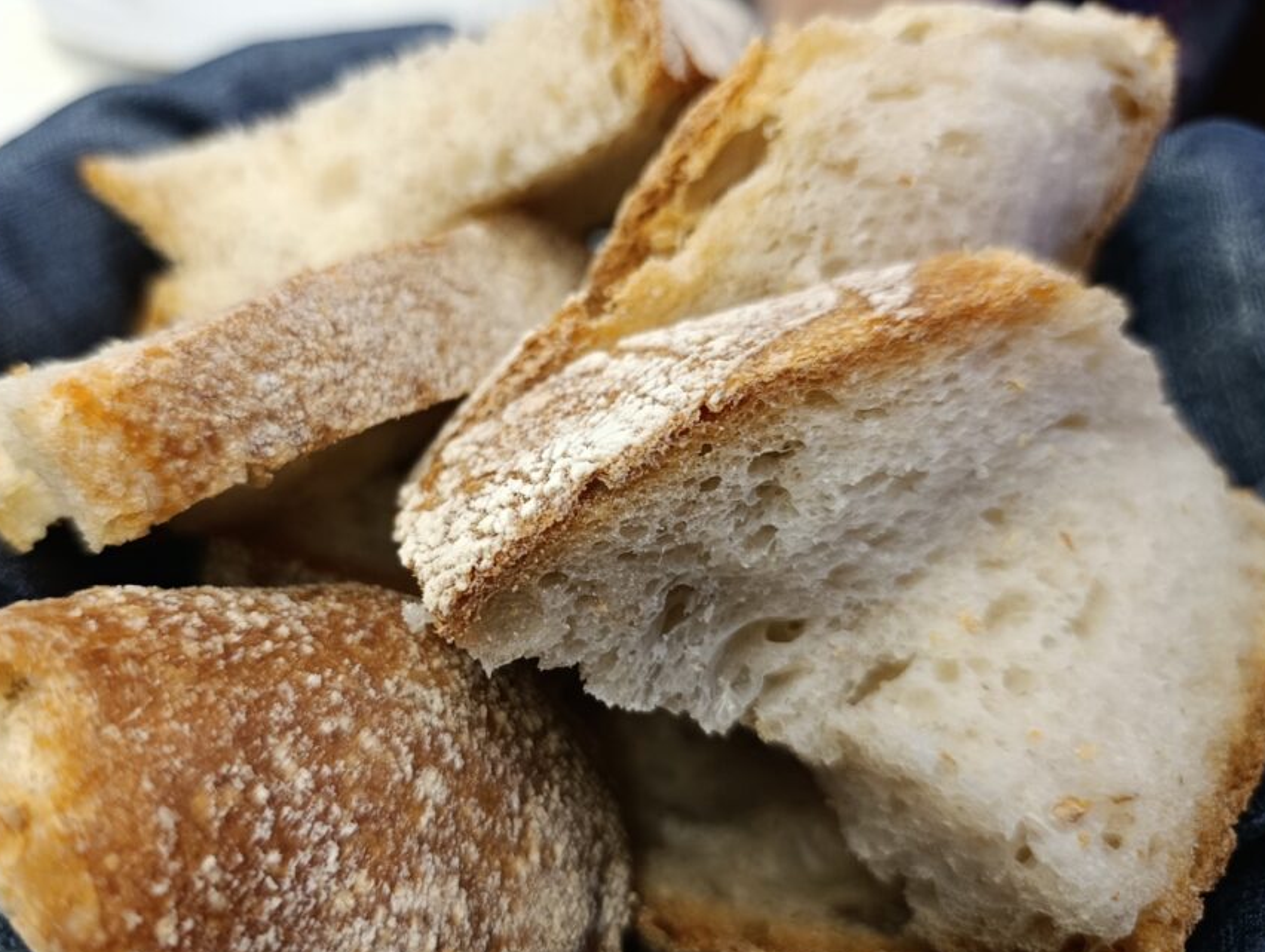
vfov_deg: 51.4
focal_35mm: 27
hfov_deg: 65.0
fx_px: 988
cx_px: 555
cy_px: 486
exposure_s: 1/100
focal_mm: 6.11
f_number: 1.65
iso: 1059
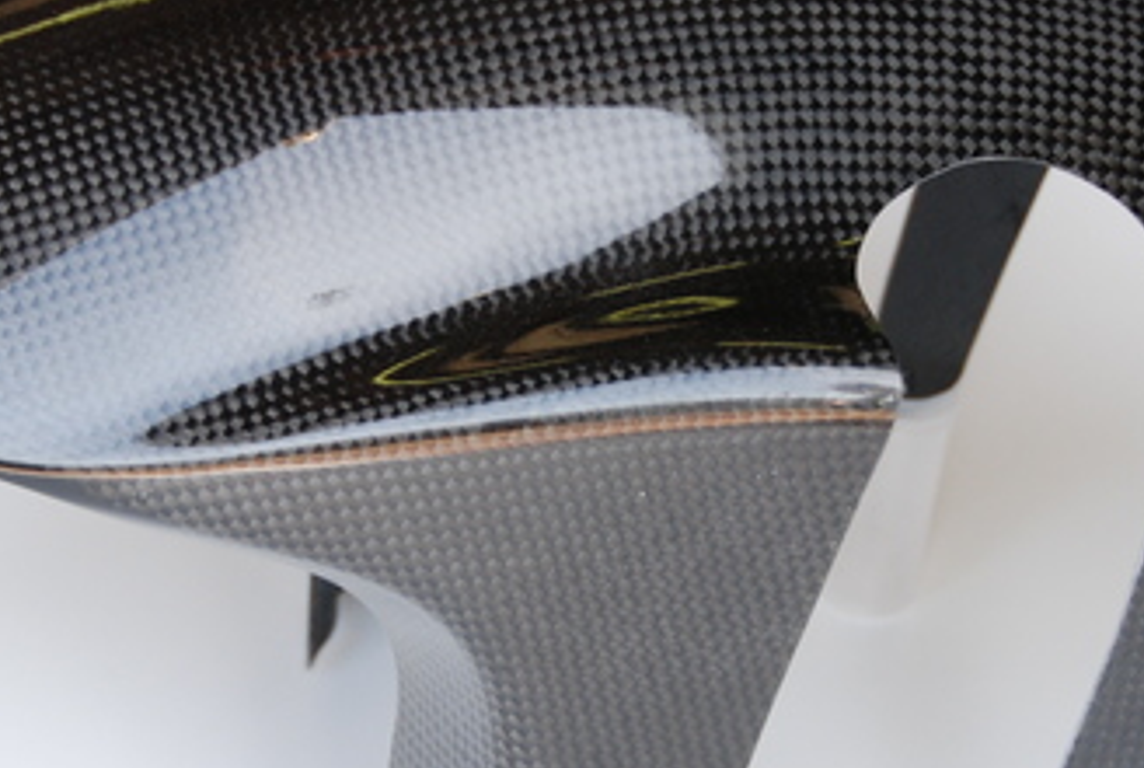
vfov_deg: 6.1
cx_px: 555
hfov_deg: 9.1
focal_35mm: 227
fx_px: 7227
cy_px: 422
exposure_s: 1/100
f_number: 5
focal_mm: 62
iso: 400
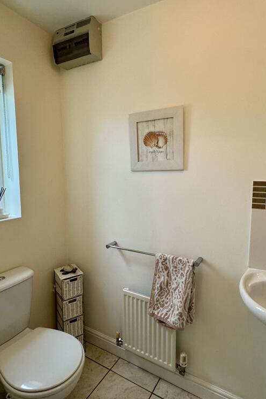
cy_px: 195
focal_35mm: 20
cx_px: 150
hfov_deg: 61.7
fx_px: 222
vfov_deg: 84.0
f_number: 2.2
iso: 160
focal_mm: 2.22
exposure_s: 1/100
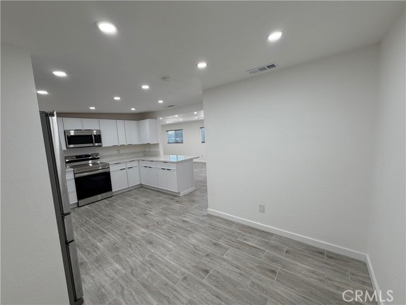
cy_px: 152
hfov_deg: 102.1
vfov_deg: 85.7
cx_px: 203
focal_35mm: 14
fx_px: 164
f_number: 2.2
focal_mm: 2.22
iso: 80
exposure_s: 1/120
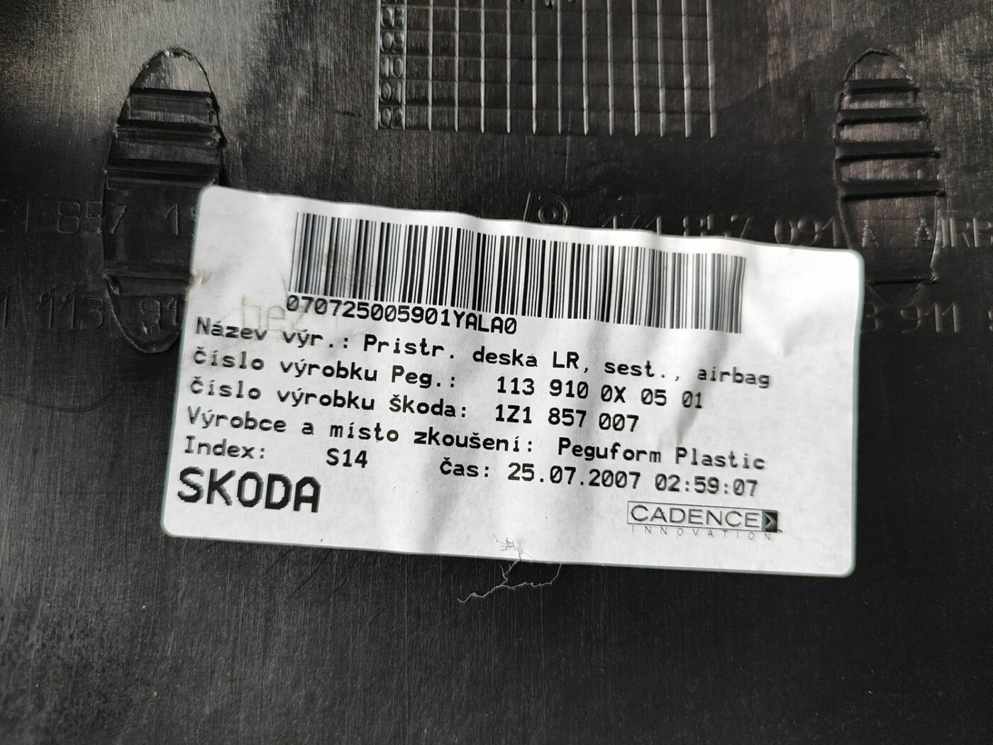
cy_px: 372
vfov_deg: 56.8
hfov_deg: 71.6
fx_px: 688
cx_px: 496
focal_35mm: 24
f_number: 1.89
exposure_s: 1/100
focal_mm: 5.89
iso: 462
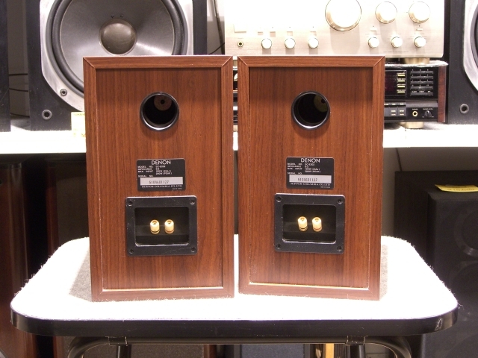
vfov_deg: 25.7
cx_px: 239
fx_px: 787
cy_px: 179
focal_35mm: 57
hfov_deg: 33.8
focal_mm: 11.8
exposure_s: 1/4
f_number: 3.6
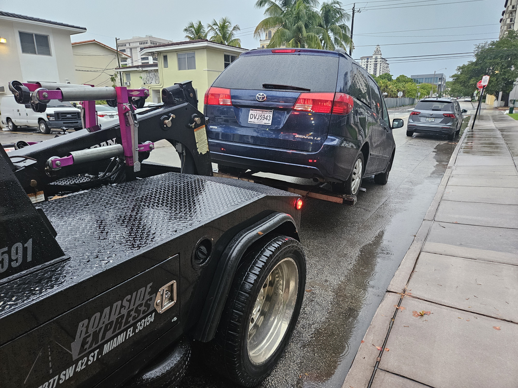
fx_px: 344
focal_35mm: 23
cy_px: 194
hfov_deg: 73.9
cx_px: 259
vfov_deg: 58.9
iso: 400
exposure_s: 1/120
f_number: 1.8
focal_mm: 5.4
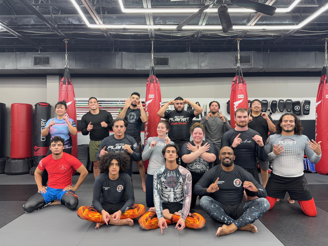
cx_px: 164
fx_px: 227
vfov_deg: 56.8
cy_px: 123
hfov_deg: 71.6
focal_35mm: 24
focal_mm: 6.76
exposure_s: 1/60
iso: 160
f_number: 1.78
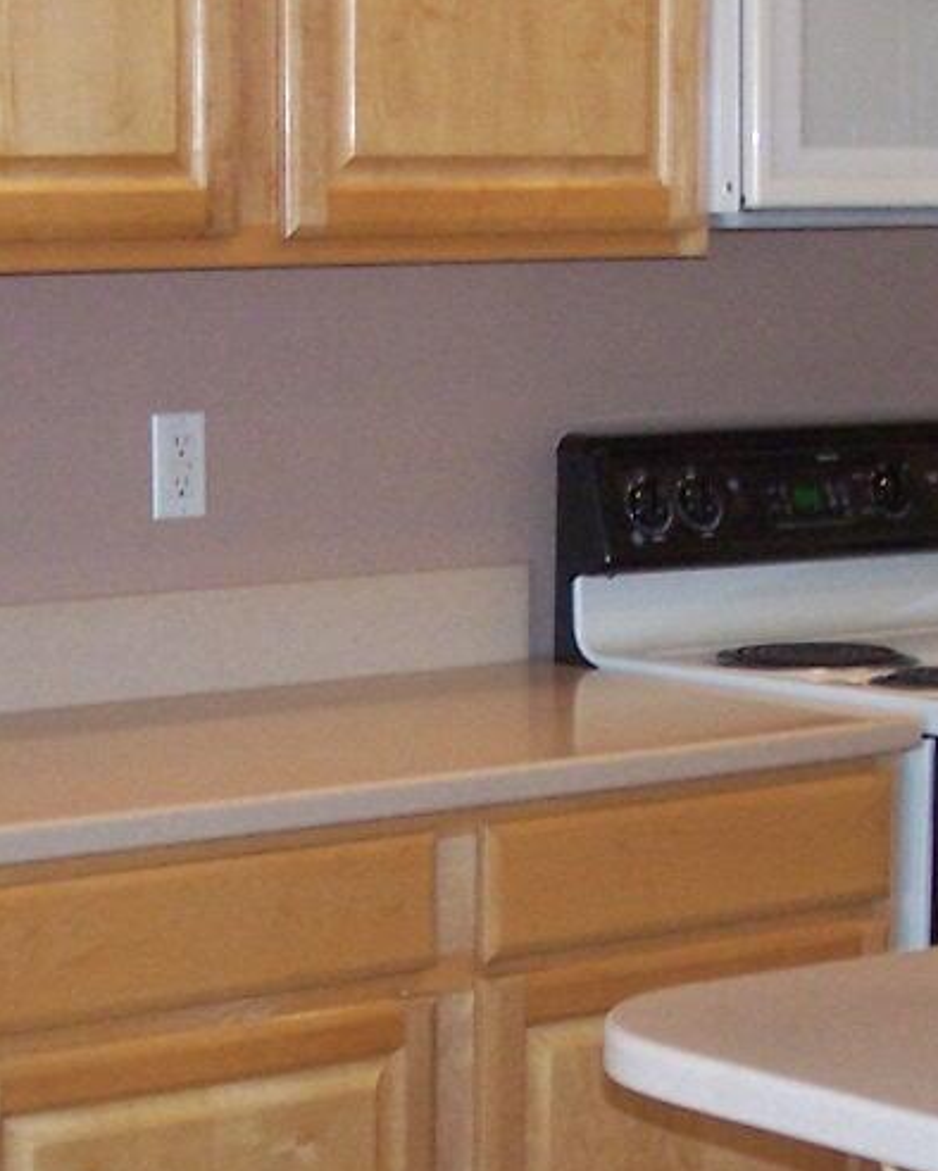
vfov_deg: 16.3
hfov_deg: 13.2
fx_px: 4058
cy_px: 871
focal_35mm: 117
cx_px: 281
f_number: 2.8
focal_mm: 6.3
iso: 140
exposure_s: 1/60
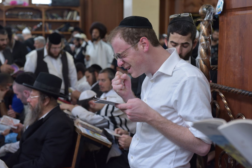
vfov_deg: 21.6
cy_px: 83
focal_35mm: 63
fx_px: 441
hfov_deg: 31.9
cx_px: 125
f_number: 4.5
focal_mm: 62
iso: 1000
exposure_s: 1/250
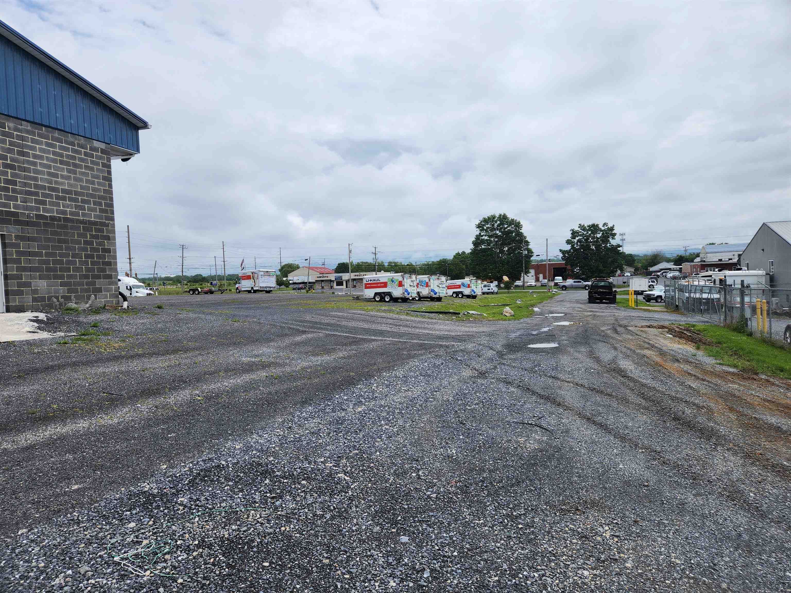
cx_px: 396
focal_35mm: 23
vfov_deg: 58.9
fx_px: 526
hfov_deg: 73.9
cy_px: 296
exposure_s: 1/3608
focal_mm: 5.4
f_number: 1.8
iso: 20
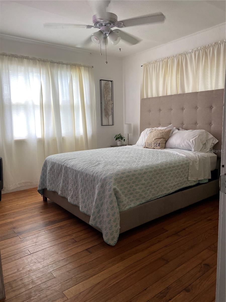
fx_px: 226
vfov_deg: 67.3
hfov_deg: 53.1
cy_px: 151
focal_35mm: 26
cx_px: 113
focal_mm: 4.25
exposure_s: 1/60
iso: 250
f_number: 1.8
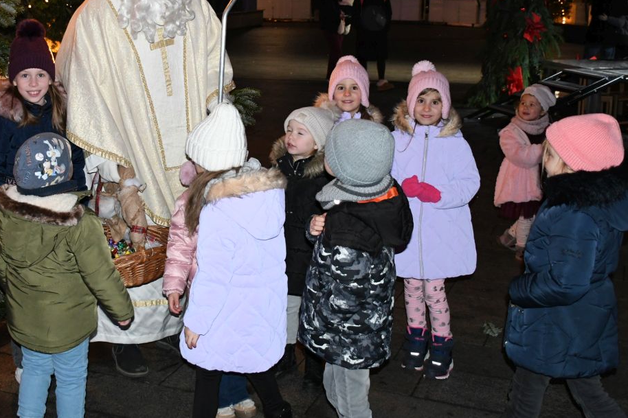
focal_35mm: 52
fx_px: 907
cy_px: 129
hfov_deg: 37.9
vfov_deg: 25.8
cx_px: 222
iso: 2000
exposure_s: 1/80
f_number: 3.5
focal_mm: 22
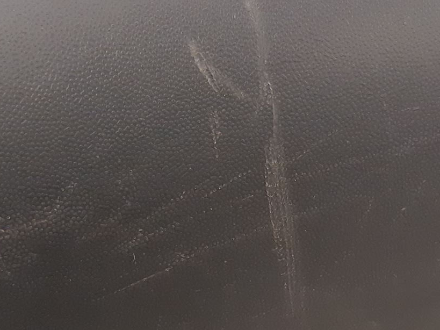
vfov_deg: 22.5
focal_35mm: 65
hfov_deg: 29.8
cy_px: 197
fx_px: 826
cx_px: 182
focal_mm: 3.93
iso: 320
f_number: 1.7
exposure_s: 1/50
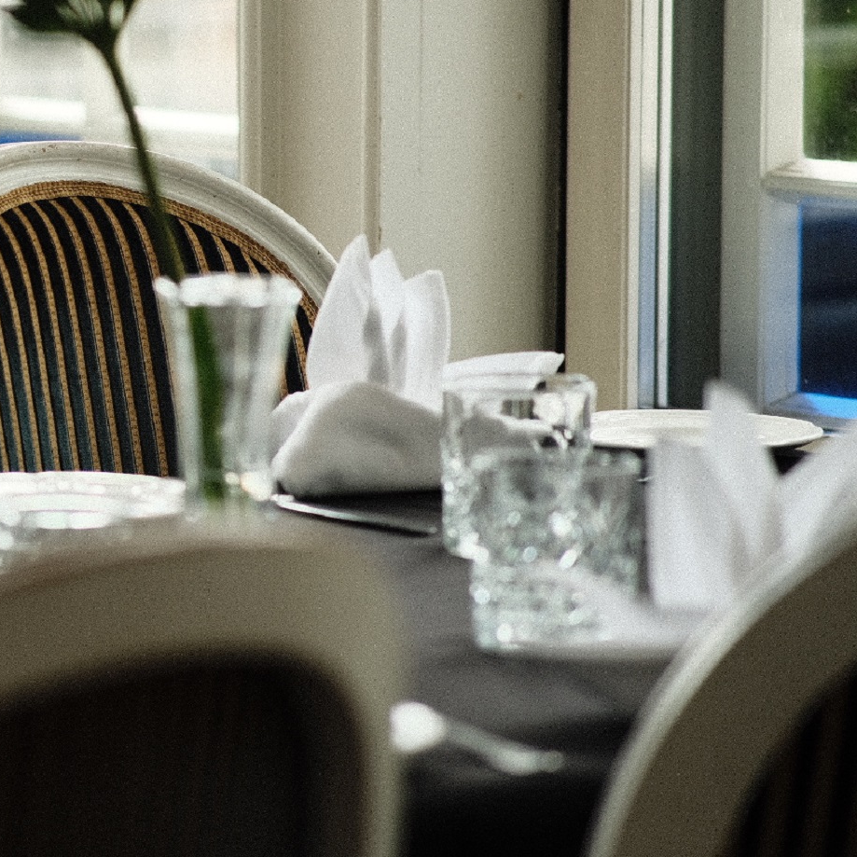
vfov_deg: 7.5
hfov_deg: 7.4
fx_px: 6554
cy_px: 285
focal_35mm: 234
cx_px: -62
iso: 640
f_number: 2
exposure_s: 1/1250
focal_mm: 85
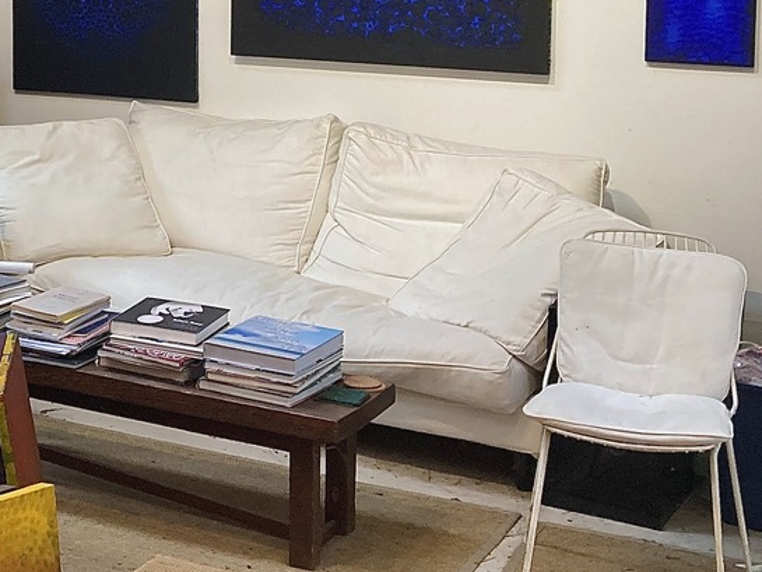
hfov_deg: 23.9
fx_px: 1695
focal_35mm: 77
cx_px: -48
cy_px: -15
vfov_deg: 18.6
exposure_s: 1/60
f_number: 1.8
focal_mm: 3.99
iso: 64
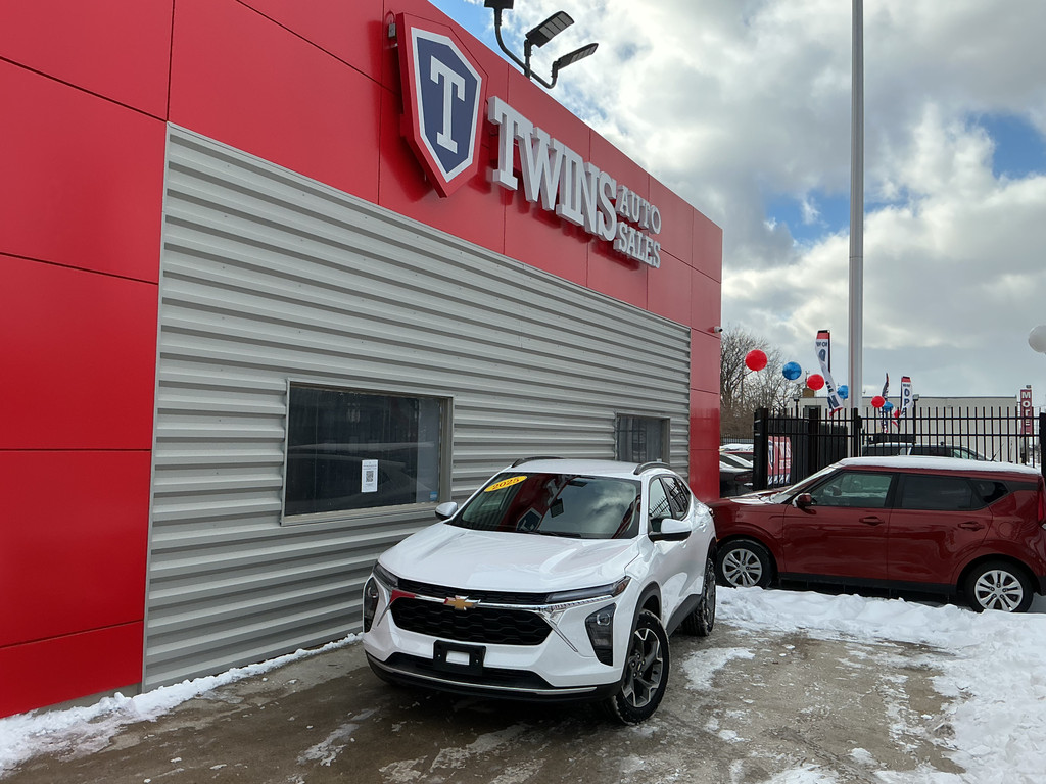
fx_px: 876
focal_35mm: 29
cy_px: 392
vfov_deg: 48.2
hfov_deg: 61.7
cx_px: 523
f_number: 1.8
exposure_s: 1/1490
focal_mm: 3
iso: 25
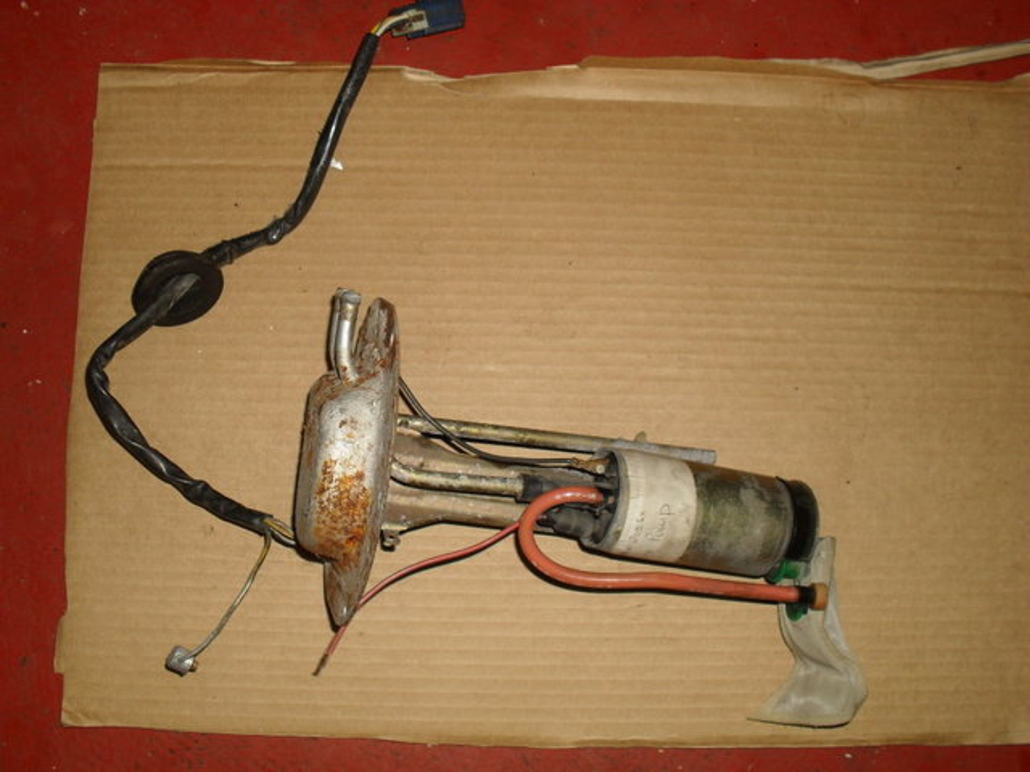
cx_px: 515
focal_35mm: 35
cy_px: 386
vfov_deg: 40.7
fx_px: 1041
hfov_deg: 52.6
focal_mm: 6.3
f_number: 8.4
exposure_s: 1/45
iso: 100
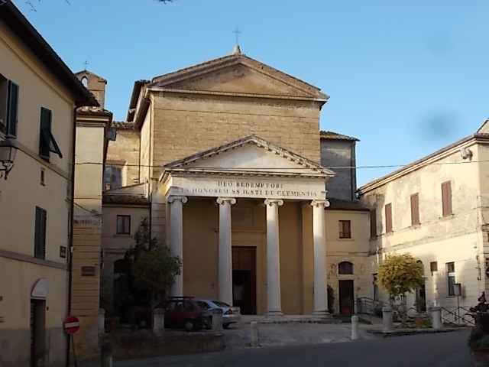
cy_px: 184
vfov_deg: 29.1
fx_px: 706
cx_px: 244
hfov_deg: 38.2
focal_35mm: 50
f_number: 4.5
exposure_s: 1/200
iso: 80
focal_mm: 9
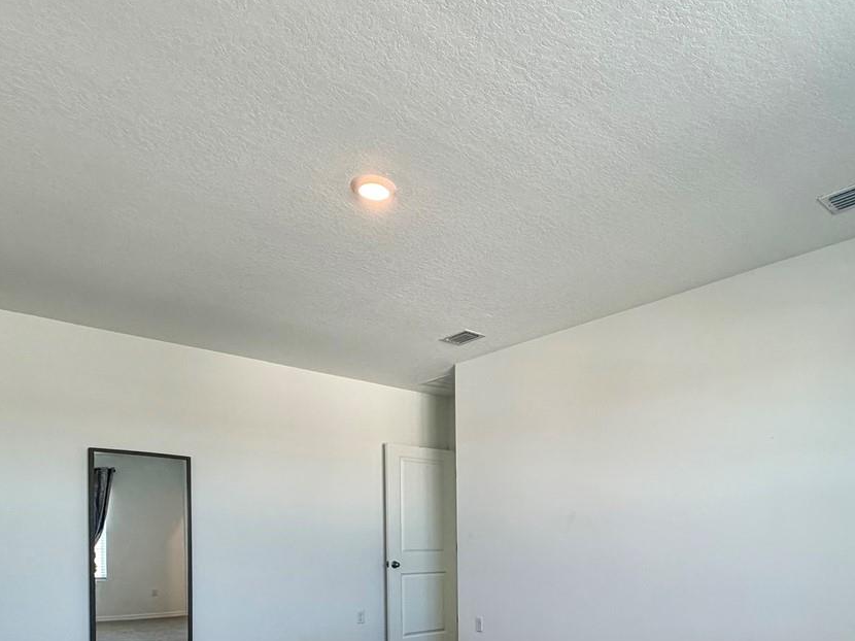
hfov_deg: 64.5
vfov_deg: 47.1
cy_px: 556
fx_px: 667
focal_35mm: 27
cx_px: 526
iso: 200
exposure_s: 1/120
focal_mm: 2.22
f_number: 2.2
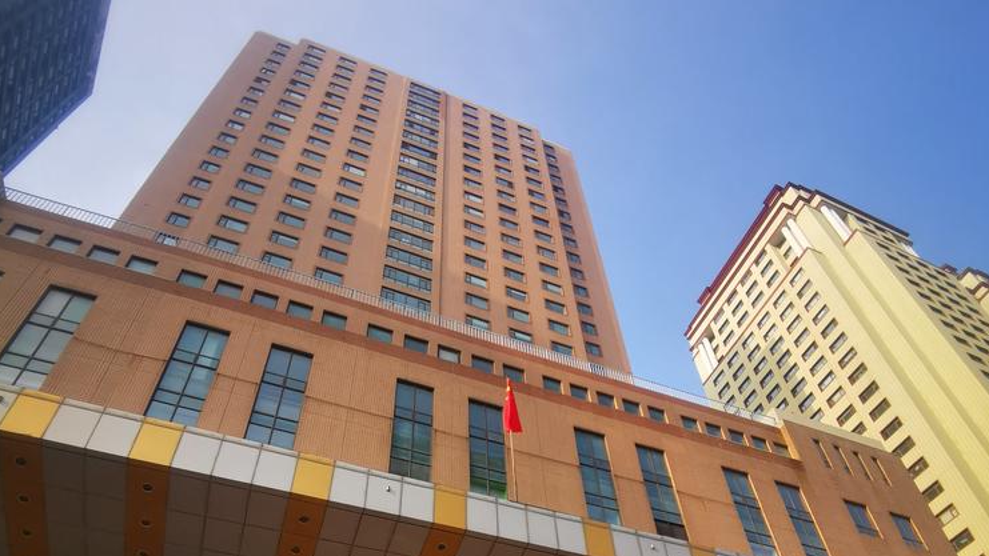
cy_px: 529
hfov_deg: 74.0
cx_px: 495
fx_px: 656
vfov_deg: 41.3
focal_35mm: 25
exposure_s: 1/556
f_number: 2.2
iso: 50
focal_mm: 2.26
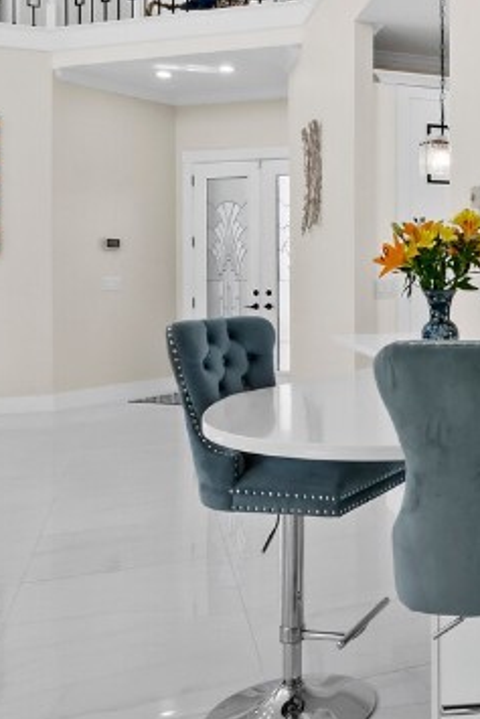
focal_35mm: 42
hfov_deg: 26.3
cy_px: 267
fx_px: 839
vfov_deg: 46.0
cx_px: 652
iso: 250
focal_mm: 7
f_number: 11
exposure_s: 1/5
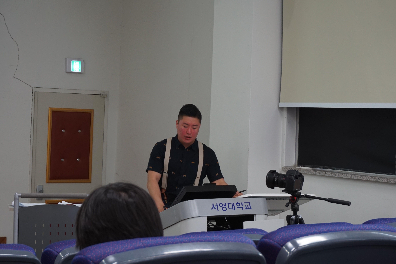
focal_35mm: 82
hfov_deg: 24.8
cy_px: 121
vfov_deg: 16.6
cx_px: 182
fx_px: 902
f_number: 8
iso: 500
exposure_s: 1/8
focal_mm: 50
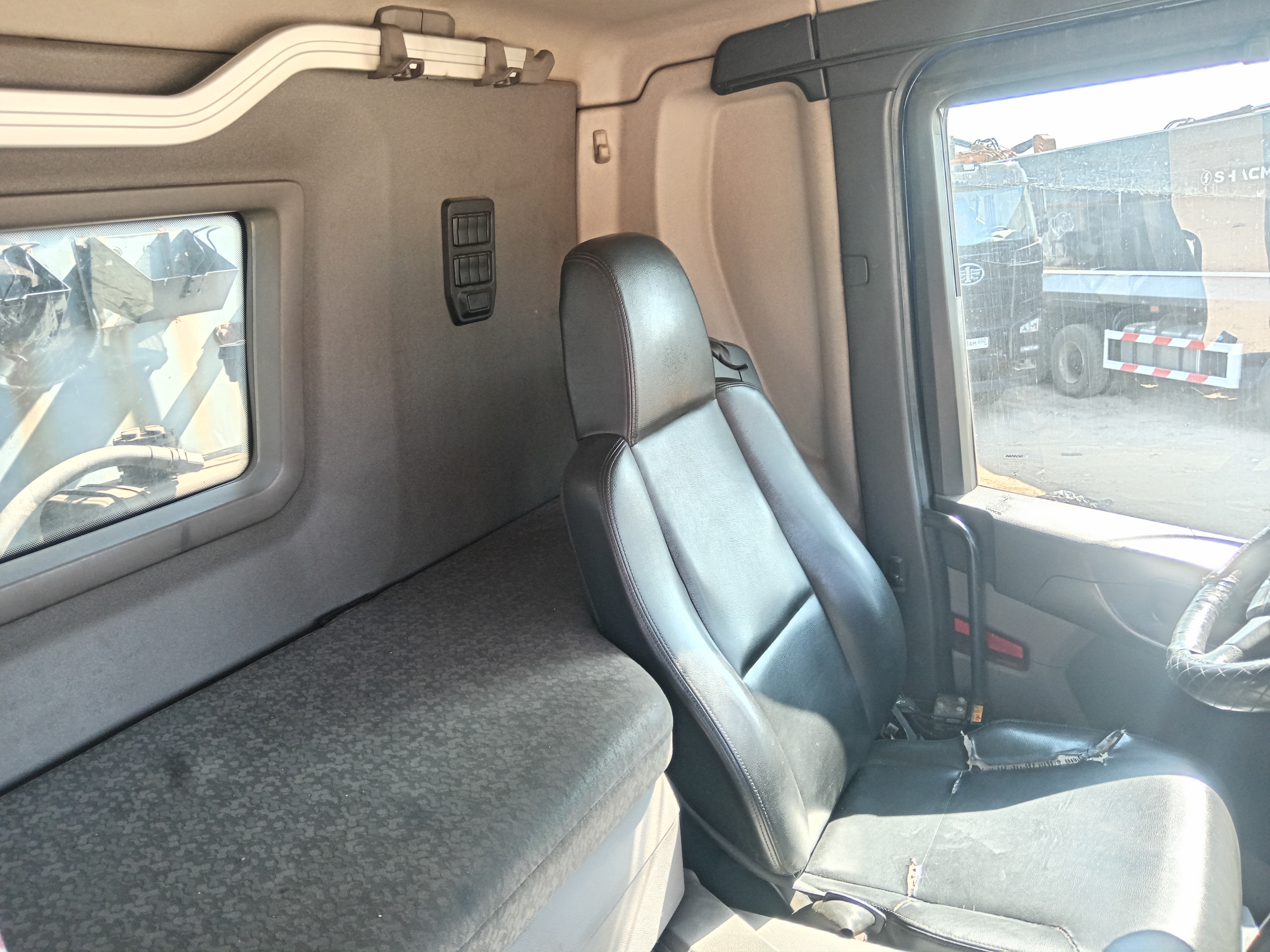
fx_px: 991
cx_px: 635
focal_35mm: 27
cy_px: 476
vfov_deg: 51.4
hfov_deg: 65.3
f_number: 1.9
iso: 388
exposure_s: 1/100
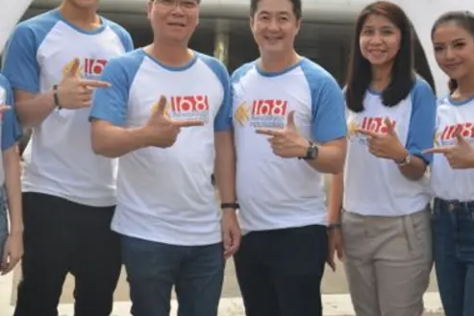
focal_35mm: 57
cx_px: 225
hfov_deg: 35.0
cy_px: 88
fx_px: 751
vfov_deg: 23.6
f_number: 4
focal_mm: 36
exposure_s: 1/160
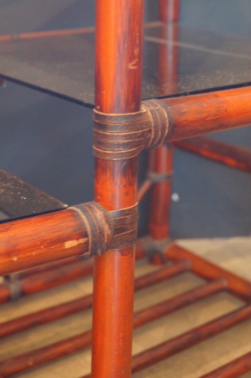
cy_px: 189
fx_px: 629
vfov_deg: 33.4
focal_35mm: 60
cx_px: 126
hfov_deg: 22.6
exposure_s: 1/4
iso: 3200
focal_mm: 40
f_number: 5.6
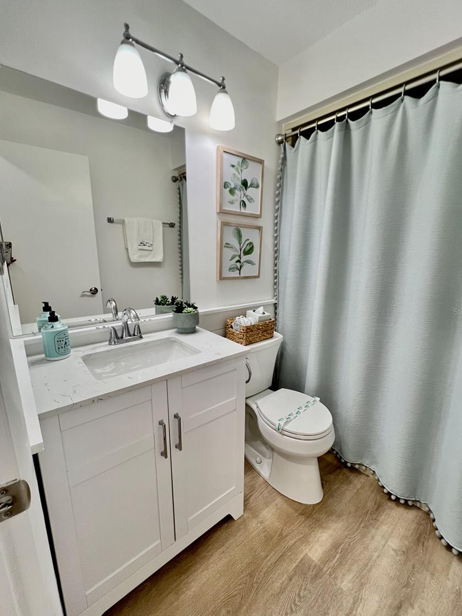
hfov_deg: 85.6
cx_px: 244
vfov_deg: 102.0
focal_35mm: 14
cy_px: 311
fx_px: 249
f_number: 1.8
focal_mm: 1.57
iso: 250
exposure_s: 1/120
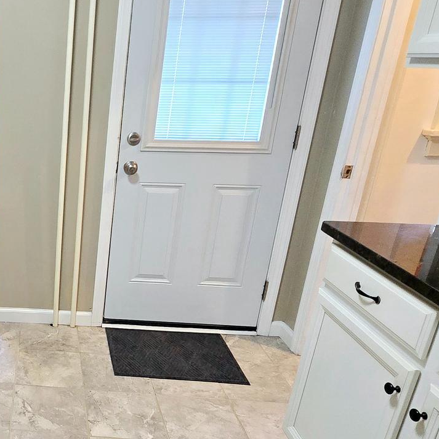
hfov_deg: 41.4
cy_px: 252
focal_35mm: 33
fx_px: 473
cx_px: -25
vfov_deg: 49.6
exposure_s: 1/60.2
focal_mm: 2.2
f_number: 2.2
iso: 250
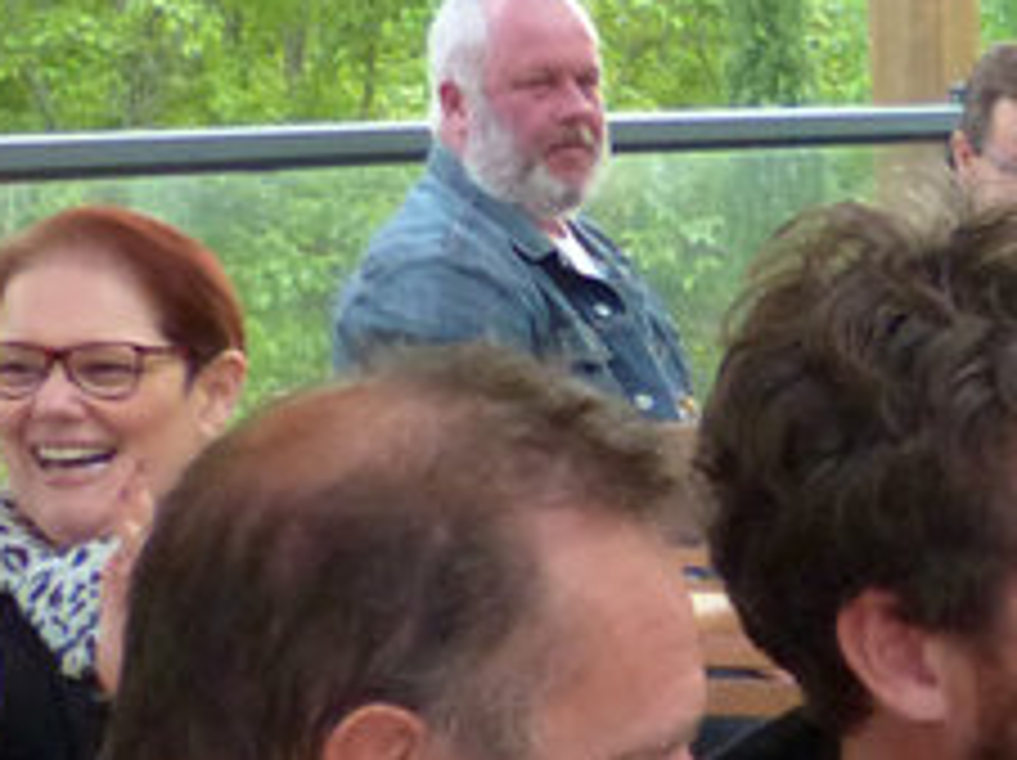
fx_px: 5928
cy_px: 1507
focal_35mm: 202
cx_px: 1917
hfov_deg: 9.3
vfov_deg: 7.1
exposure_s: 1/60
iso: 320
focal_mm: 6.6
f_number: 2.8
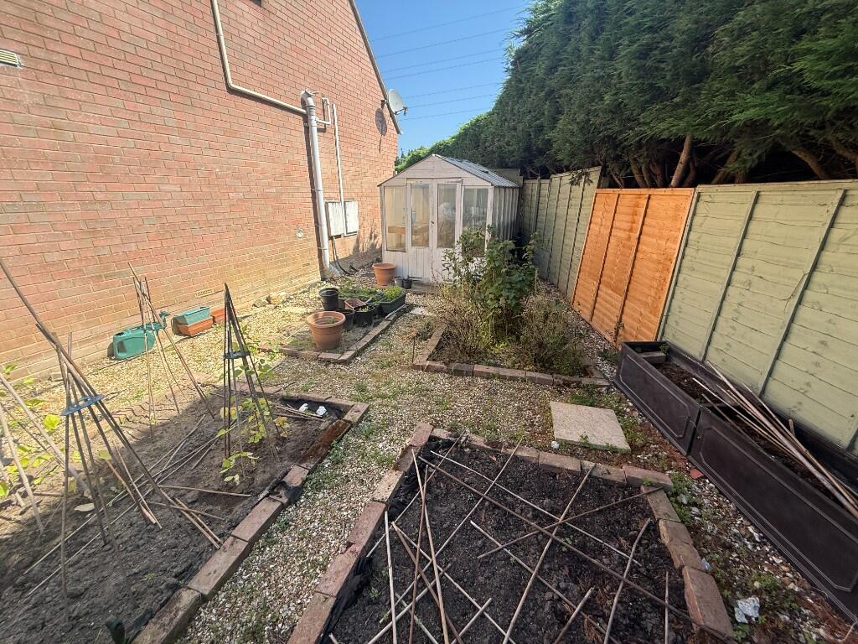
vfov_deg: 85.7
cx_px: 429
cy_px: 322
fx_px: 347
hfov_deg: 102.1
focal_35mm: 14
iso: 64
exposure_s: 1/726
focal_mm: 2.22
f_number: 2.2
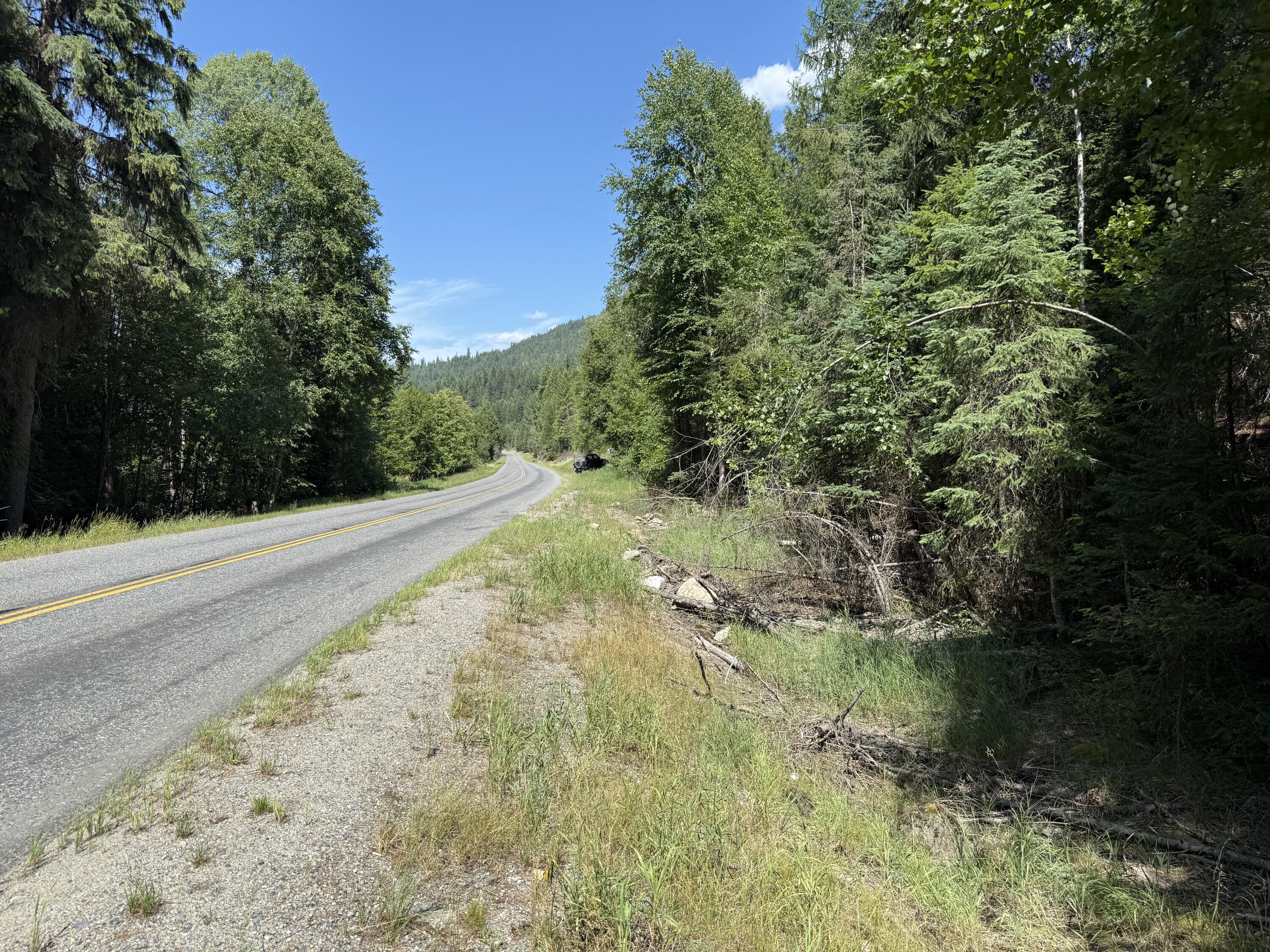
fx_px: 881
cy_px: 476
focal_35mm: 24
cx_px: 635
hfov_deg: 71.6
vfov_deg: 56.8
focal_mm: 6.76
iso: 80
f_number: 1.78
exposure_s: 1/2907
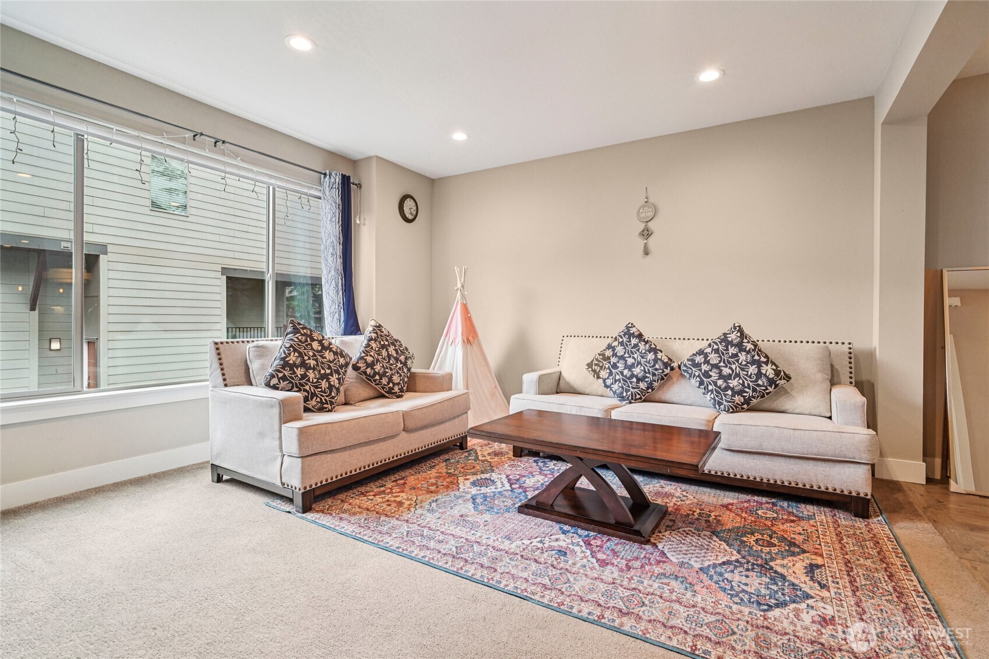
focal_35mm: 16
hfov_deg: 96.7
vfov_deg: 73.7
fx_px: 439
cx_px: 494
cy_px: 330
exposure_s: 1/25
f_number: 8
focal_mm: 16
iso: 1600
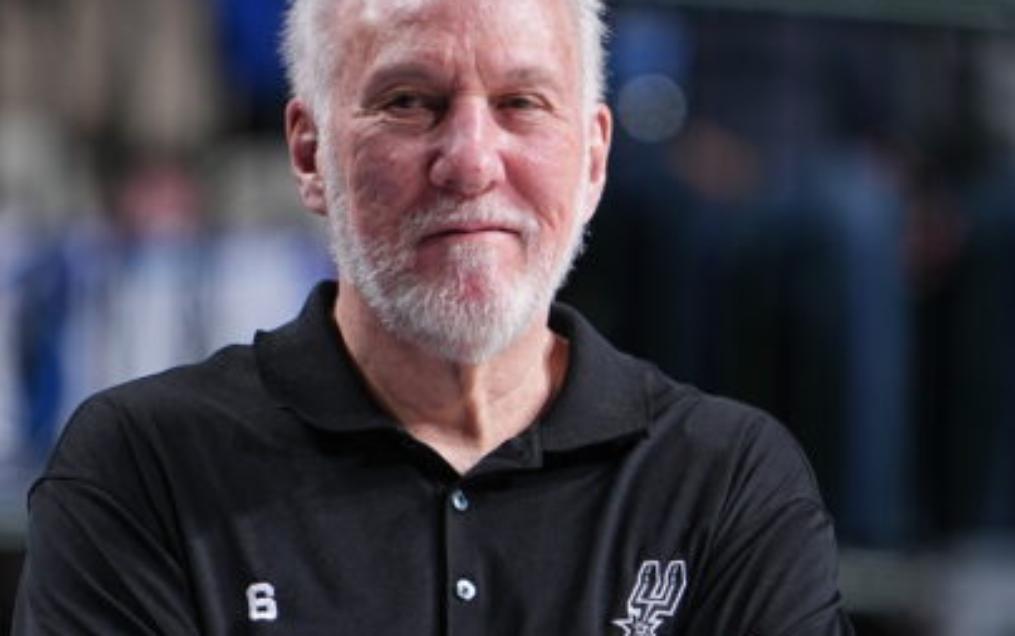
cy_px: 333
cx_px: 548
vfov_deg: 0.9
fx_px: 39689
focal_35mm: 1434
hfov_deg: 1.5
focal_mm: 600
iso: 250
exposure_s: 1/400
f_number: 6.3
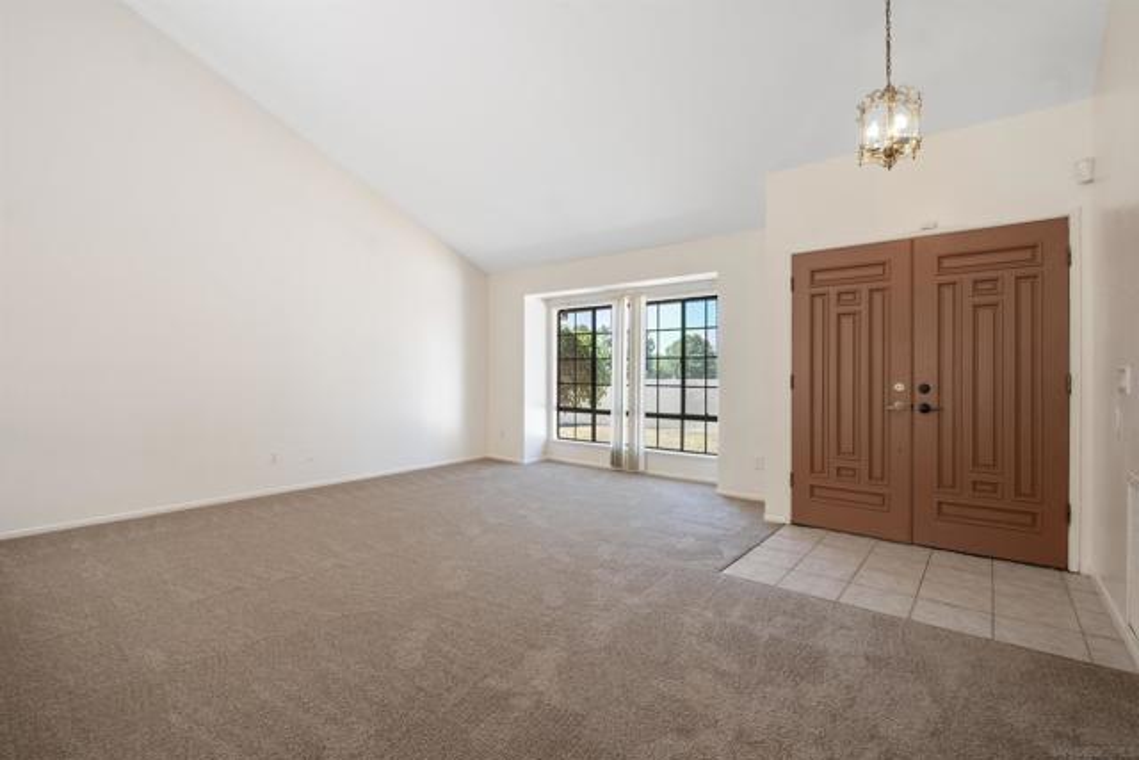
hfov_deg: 96.7
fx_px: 506
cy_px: 380
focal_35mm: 16
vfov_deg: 73.8
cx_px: 570
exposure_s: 1/20
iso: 800
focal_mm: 11
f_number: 8
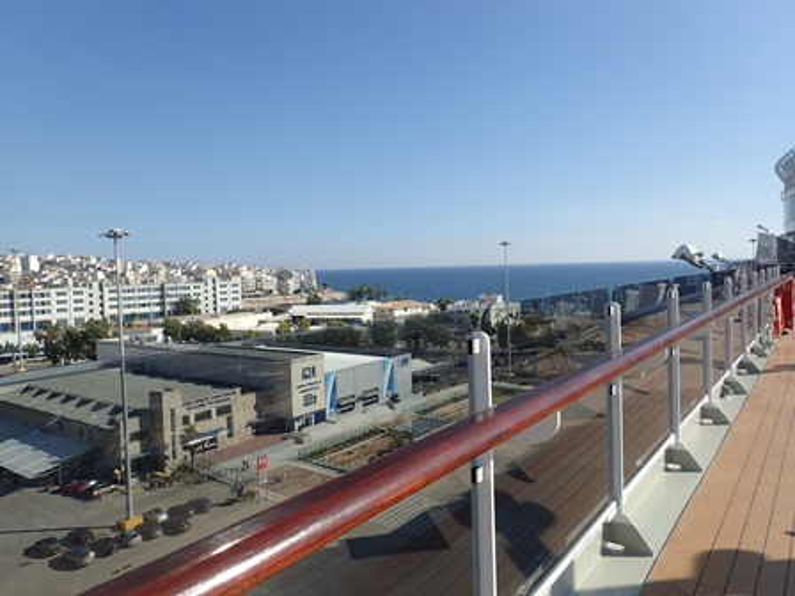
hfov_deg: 69.4
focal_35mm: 25
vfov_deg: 54.9
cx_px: 398
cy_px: 298
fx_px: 574
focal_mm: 4.5
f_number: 8
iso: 100
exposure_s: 1/250
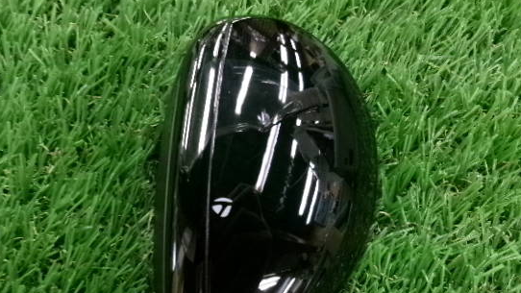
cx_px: 257
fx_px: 497
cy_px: 211
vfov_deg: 32.4
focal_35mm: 36
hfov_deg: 55.3
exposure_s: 1/34
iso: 800
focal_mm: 5.1
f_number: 3.9
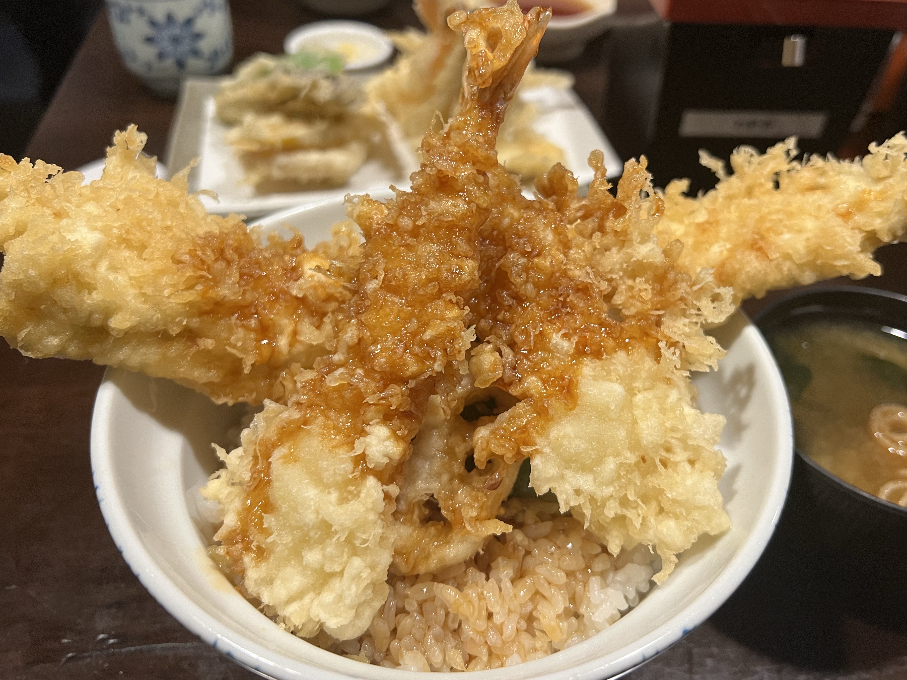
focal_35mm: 29
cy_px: 322
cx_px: 495
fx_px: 760
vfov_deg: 48.2
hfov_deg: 61.6
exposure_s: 1/50
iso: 125
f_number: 1.5
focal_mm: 5.7
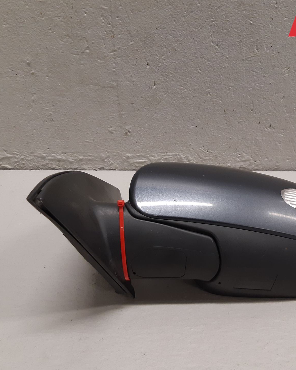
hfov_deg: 40.9
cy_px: 190
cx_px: 183
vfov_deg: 50.3
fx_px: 394
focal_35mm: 36
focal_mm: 3.93
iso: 160
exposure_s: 1/50
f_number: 1.7
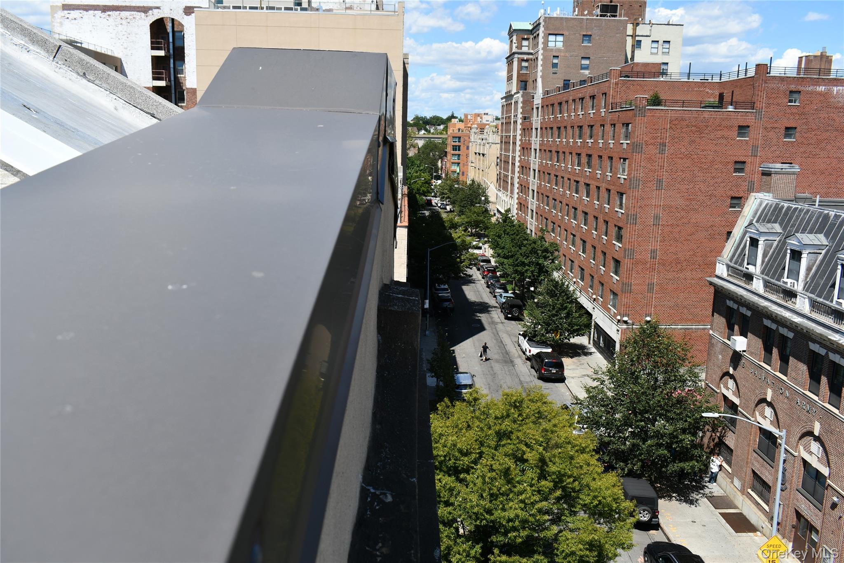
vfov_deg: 43.6
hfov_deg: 61.9
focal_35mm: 30
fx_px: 703
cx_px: 422
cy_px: 282
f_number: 9
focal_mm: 20
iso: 100
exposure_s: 1/320
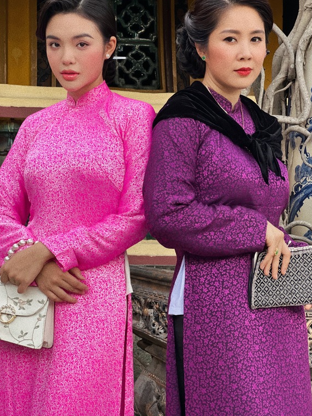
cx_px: 166
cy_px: 189
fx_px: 1034
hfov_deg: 17.2
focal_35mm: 86
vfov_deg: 22.8
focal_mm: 9
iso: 200
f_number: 2.8
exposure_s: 1/121
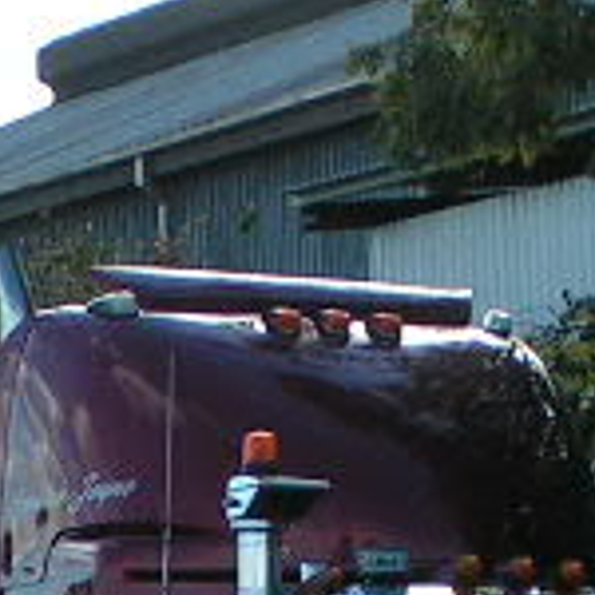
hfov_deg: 4.9
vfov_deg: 4.9
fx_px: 6884
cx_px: -36
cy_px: 825
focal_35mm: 354
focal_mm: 11.5
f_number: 5
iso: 50
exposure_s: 1/250
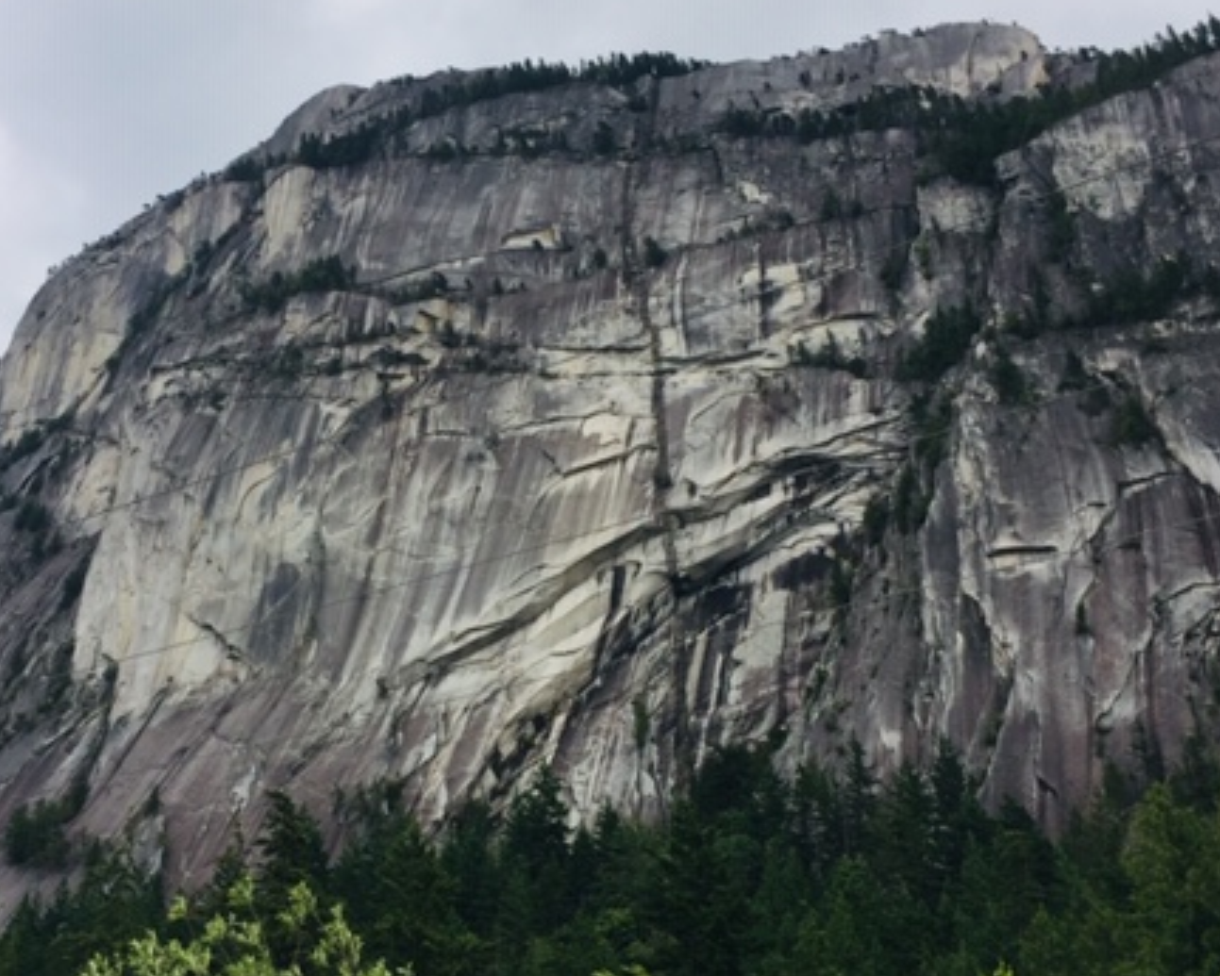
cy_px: 574
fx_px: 1517
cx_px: 521
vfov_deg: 35.6
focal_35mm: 42
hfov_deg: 43.7
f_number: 2.2
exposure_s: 1/706
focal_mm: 4.15
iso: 32
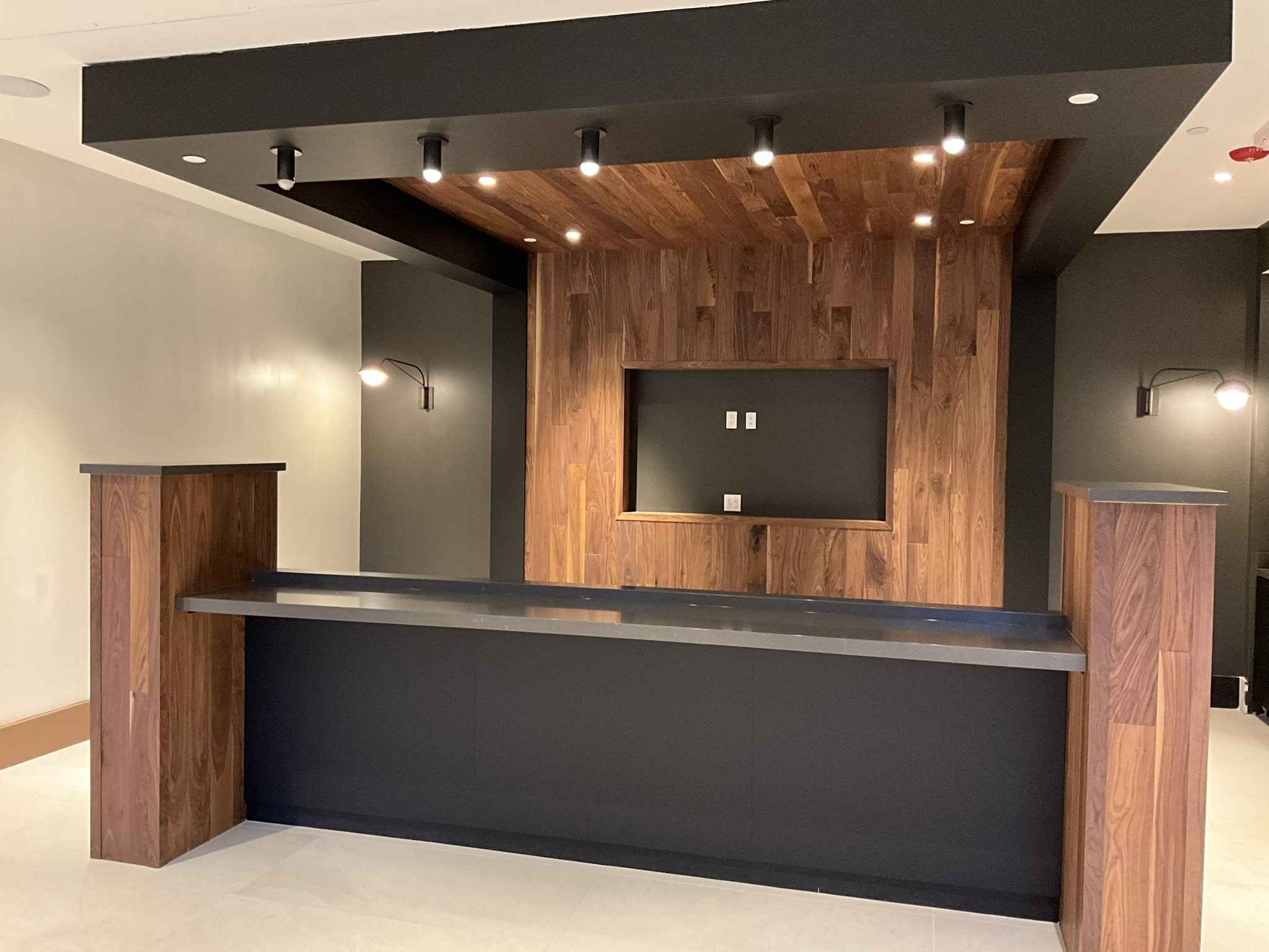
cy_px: 476
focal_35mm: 29
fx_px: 1063
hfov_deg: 61.7
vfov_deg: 48.2
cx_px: 634
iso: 320
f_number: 1.8
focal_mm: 3
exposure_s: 1/30
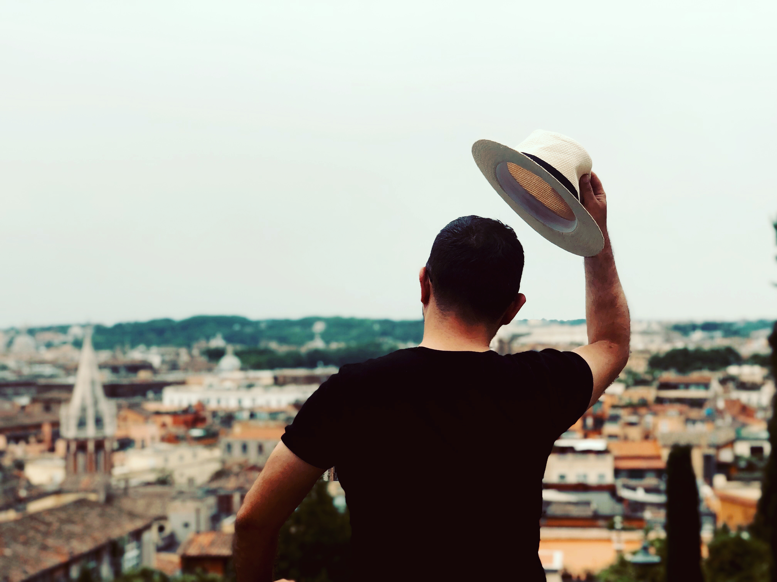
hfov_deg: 36.8
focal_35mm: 52
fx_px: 1167
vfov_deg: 28.0
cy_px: 291
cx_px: 388
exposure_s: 1/960
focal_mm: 6
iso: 16
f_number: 2.4
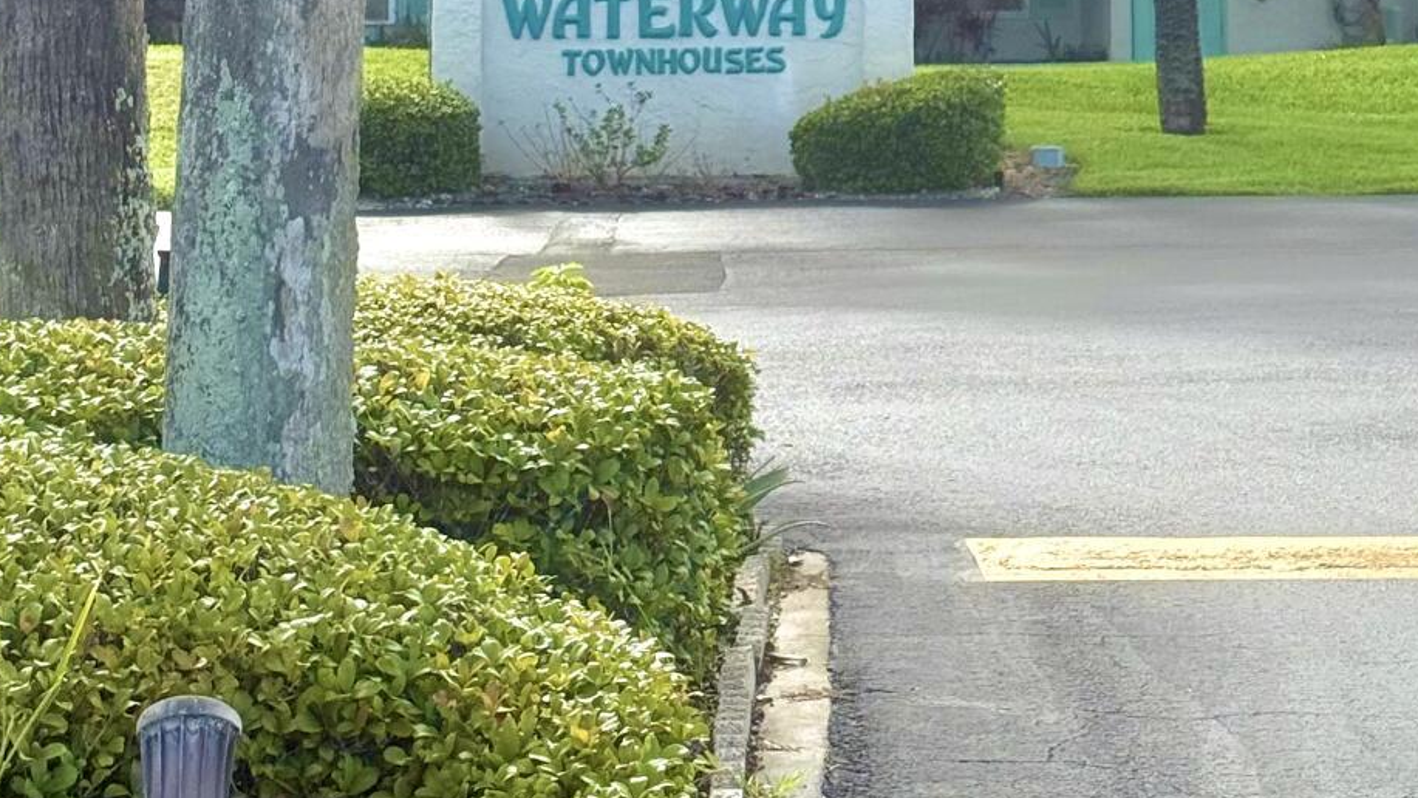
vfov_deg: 10.3
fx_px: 4287
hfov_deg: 18.6
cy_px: -370
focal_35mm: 114
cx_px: 1112
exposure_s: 1/7143
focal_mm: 6.76
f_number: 1.78
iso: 100
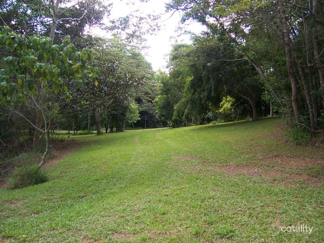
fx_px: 337
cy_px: 122
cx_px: 162
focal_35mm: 36
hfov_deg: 51.4
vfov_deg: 39.7
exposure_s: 1/125
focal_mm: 6
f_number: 3
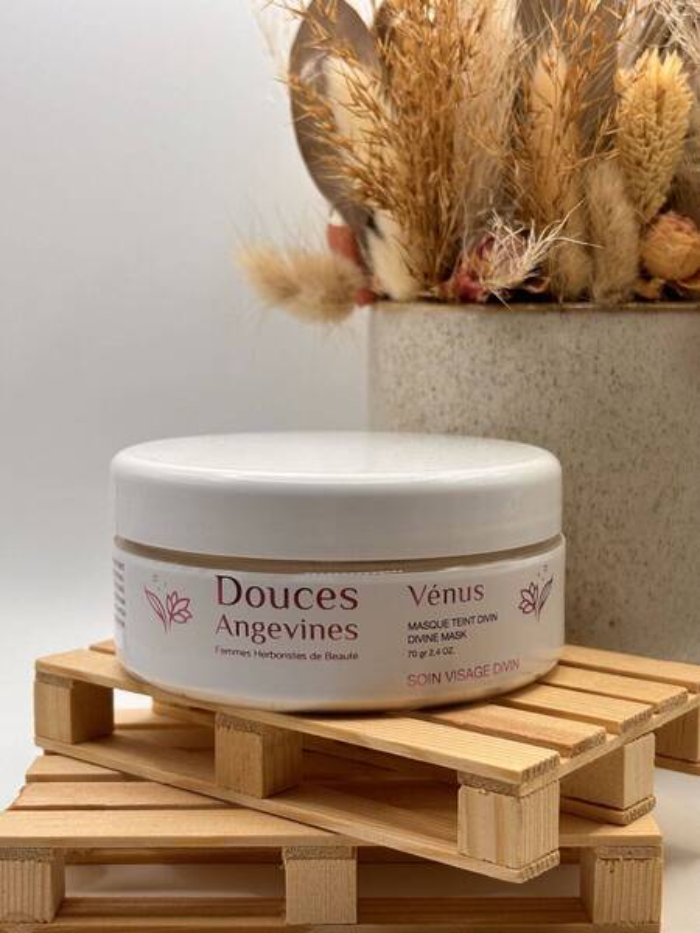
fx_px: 1402
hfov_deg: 28.0
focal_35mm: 52
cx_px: 350
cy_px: 466
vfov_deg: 36.8
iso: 32
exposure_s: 1/156
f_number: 1.6
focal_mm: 5.96
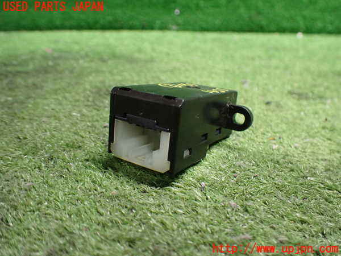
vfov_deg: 46.8
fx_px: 296
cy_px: 128
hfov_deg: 60.0
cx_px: 170
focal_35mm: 30
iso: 800
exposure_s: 1/30
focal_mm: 5.4
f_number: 2.3
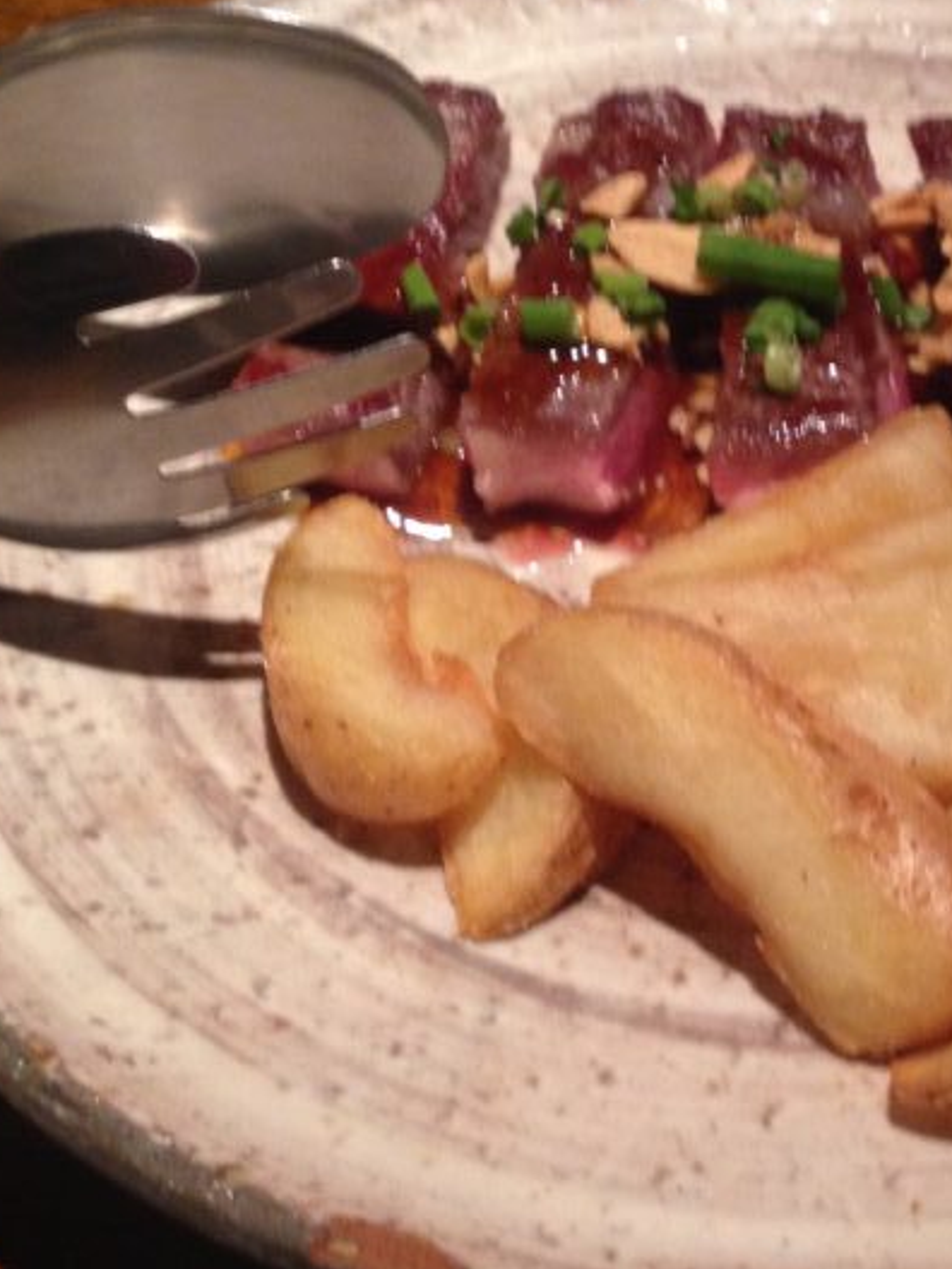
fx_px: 2347
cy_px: 392
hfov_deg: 22.6
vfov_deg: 30.0
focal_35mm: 64
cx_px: 772
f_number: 2.4
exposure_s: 1/20
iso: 250
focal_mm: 4.12
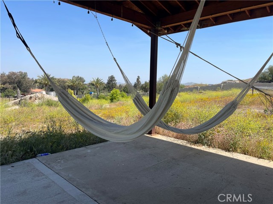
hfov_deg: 69.4
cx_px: 136
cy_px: 102
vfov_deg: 54.9
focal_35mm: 25
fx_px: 197
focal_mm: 5.1
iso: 32
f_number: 1.6
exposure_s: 1/3086
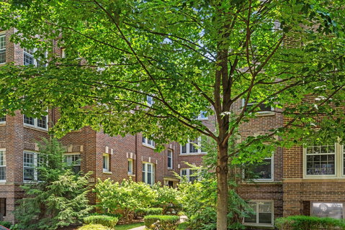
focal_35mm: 31
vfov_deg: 42.4
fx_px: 297
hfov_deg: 60.3
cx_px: 172
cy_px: 115
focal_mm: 31
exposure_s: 1/50
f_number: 9
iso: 200
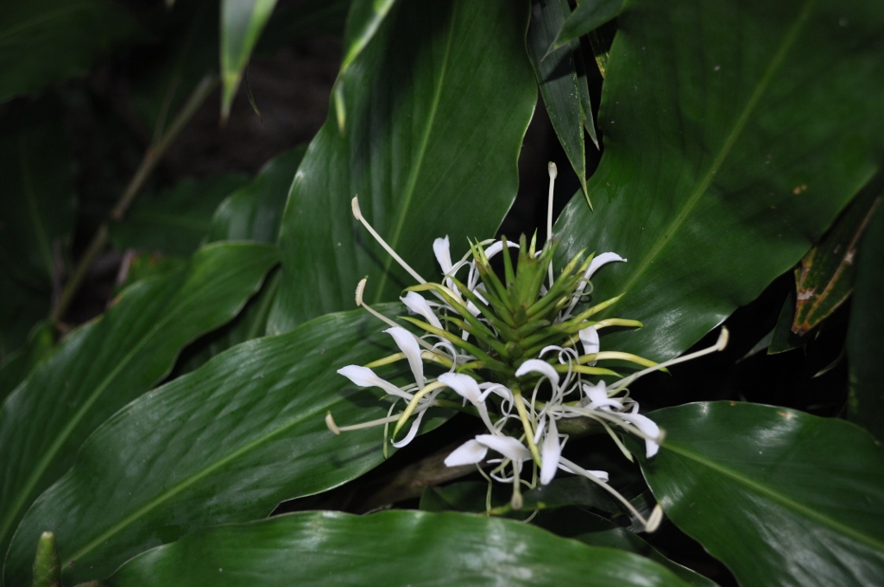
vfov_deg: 29.8
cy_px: 294
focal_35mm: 45
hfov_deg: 43.7
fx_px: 1104
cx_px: 442
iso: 400
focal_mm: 30
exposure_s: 1/60
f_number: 4.5
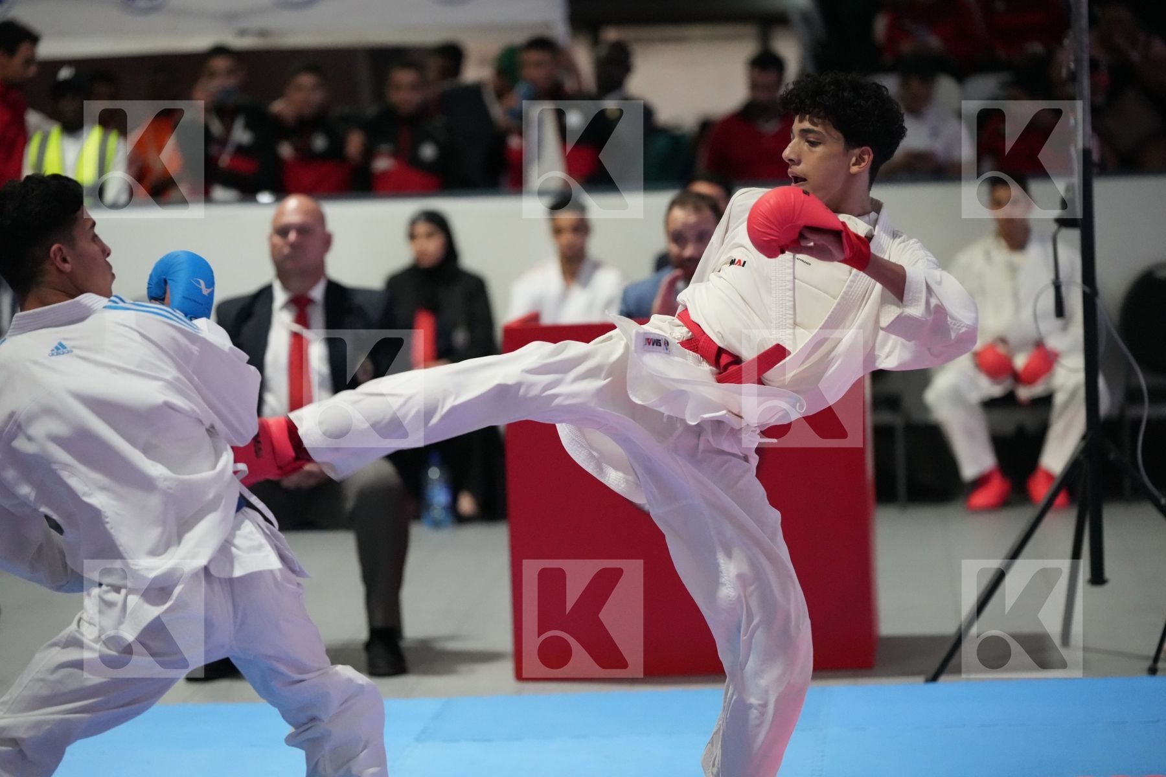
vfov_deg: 9.5
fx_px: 4696
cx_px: 583
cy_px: 388
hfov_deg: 14.2
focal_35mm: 145
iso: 8000
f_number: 2.8
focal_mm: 145
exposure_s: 1/800
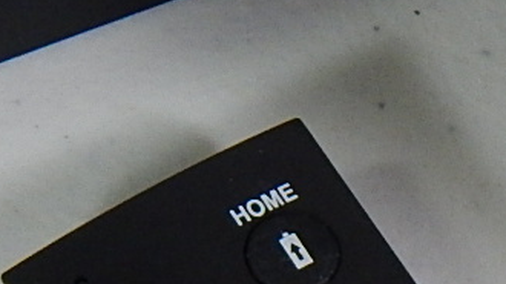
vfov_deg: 5.7
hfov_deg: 10.6
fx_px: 2695
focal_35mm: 201
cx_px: 554
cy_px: 778
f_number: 3.4
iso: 400
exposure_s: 1/160
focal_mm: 6.8
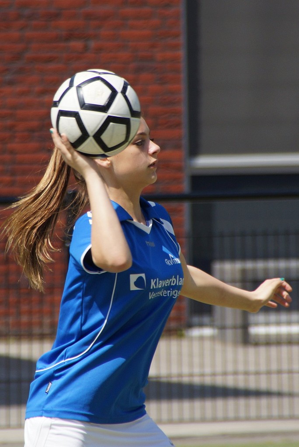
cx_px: 150
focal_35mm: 375
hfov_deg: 3.7
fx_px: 4665
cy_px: 224
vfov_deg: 5.5
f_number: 6.3
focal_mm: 250
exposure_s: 1/640
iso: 160
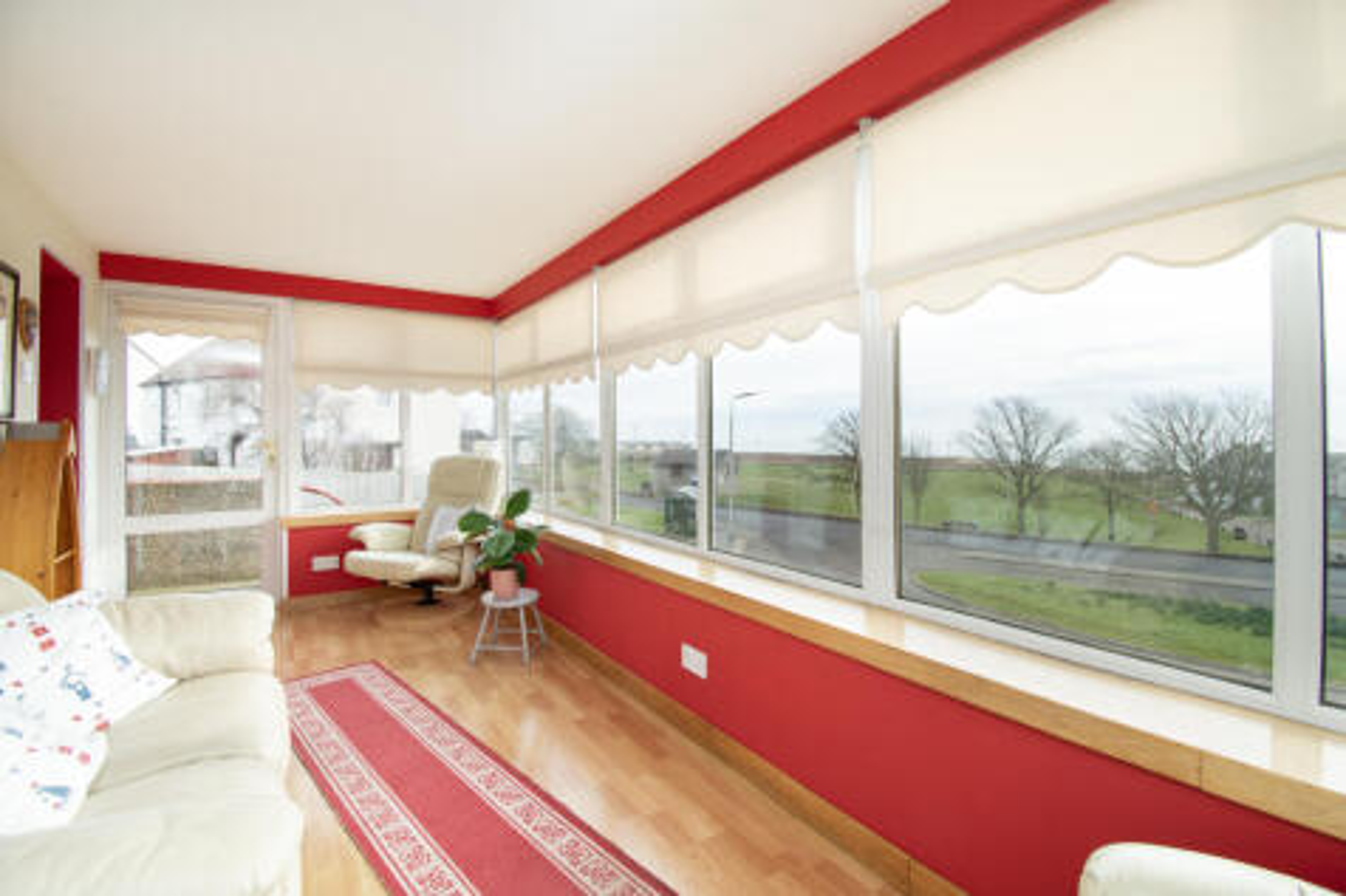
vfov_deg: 77.3
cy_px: 448
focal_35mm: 15
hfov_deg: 100.4
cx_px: 673
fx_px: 561
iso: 200
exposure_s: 1/40
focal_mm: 10
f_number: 8
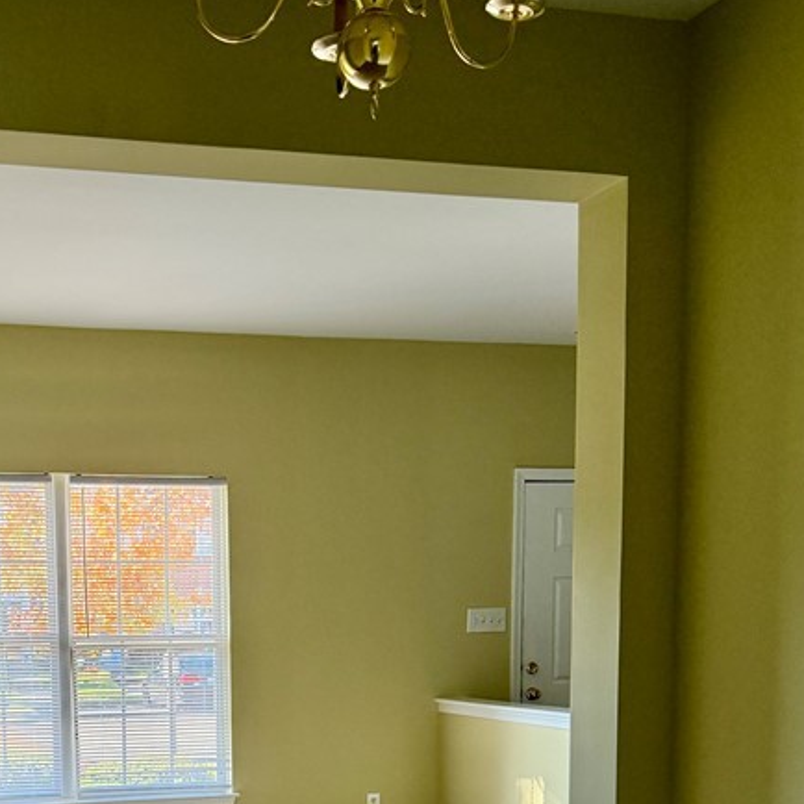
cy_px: 760
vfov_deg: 32.0
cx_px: 187
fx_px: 1314
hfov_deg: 33.3
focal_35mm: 50
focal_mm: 6.76
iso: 200
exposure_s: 1/94
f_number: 1.78
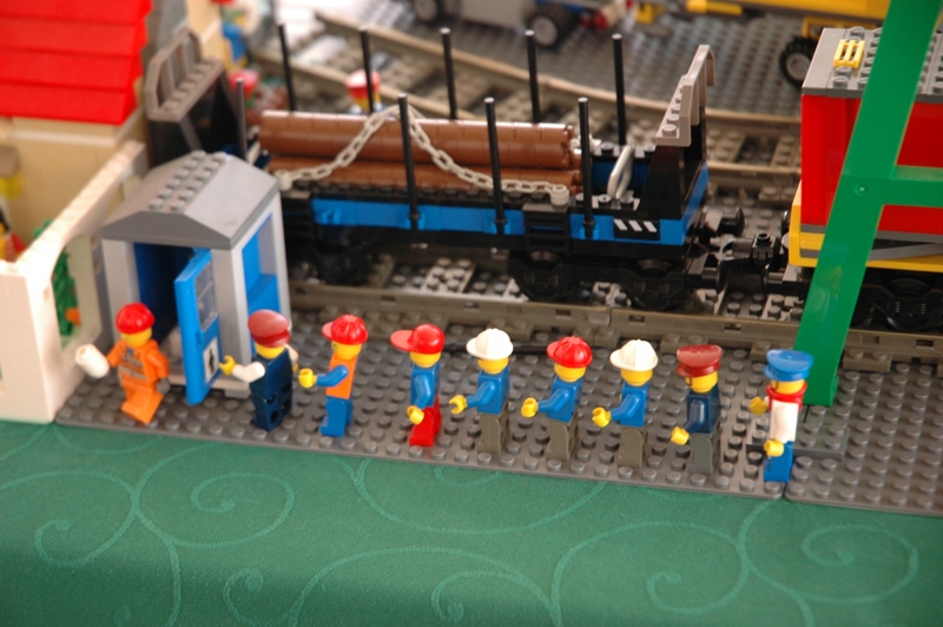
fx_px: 2748
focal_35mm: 105
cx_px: 472
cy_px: 314
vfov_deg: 13.0
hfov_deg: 19.5
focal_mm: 70
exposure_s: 1/30
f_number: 4.5
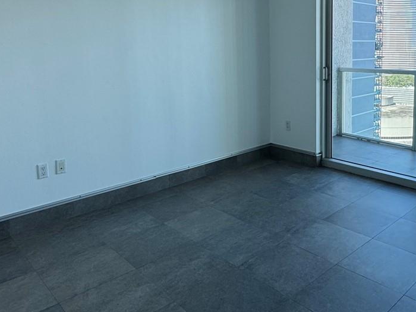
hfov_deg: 55.8
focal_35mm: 32
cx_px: 272
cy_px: 90
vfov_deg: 43.2
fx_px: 385
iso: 40
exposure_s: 1/192
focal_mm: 2.22
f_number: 2.2
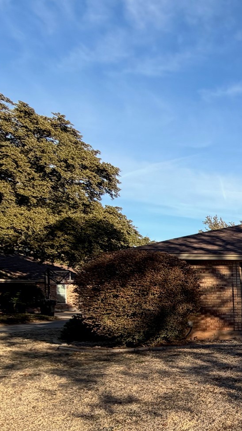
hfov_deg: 21.6
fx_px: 365
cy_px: 310
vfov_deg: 58.6
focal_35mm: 32
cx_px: 445
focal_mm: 2.22
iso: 40
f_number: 2.2
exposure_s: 1/770
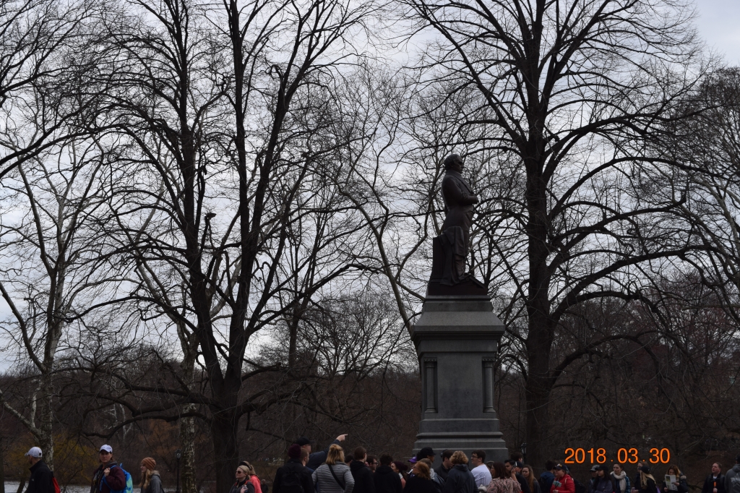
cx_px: 370
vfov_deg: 23.8
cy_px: 246
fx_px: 1171
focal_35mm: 57
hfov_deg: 35.1
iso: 200
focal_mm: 38
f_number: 10
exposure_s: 1/400
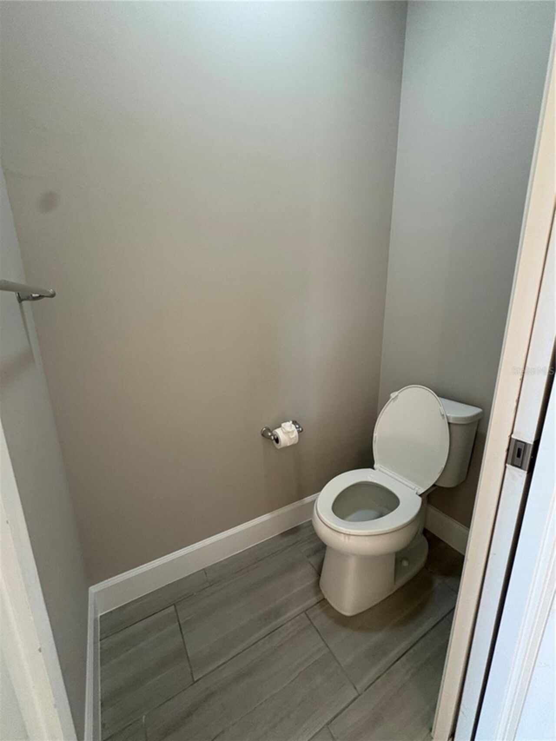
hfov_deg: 85.7
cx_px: 278
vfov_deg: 102.1
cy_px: 370
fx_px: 300
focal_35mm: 14
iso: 320
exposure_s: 1/60
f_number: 2.2
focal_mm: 2.22
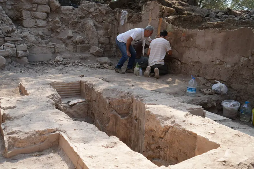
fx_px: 226
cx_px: 127
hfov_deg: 58.7
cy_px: 84
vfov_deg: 41.1
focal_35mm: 32
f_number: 4.5
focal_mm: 32
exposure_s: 1/250
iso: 100
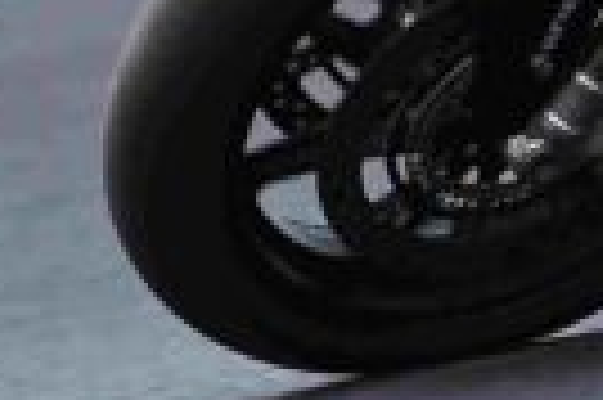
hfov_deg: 0.5
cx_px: 1336
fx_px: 64141
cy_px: -375
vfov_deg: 0.4
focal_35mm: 3834
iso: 800
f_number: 6.3
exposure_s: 1/1000
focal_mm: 500
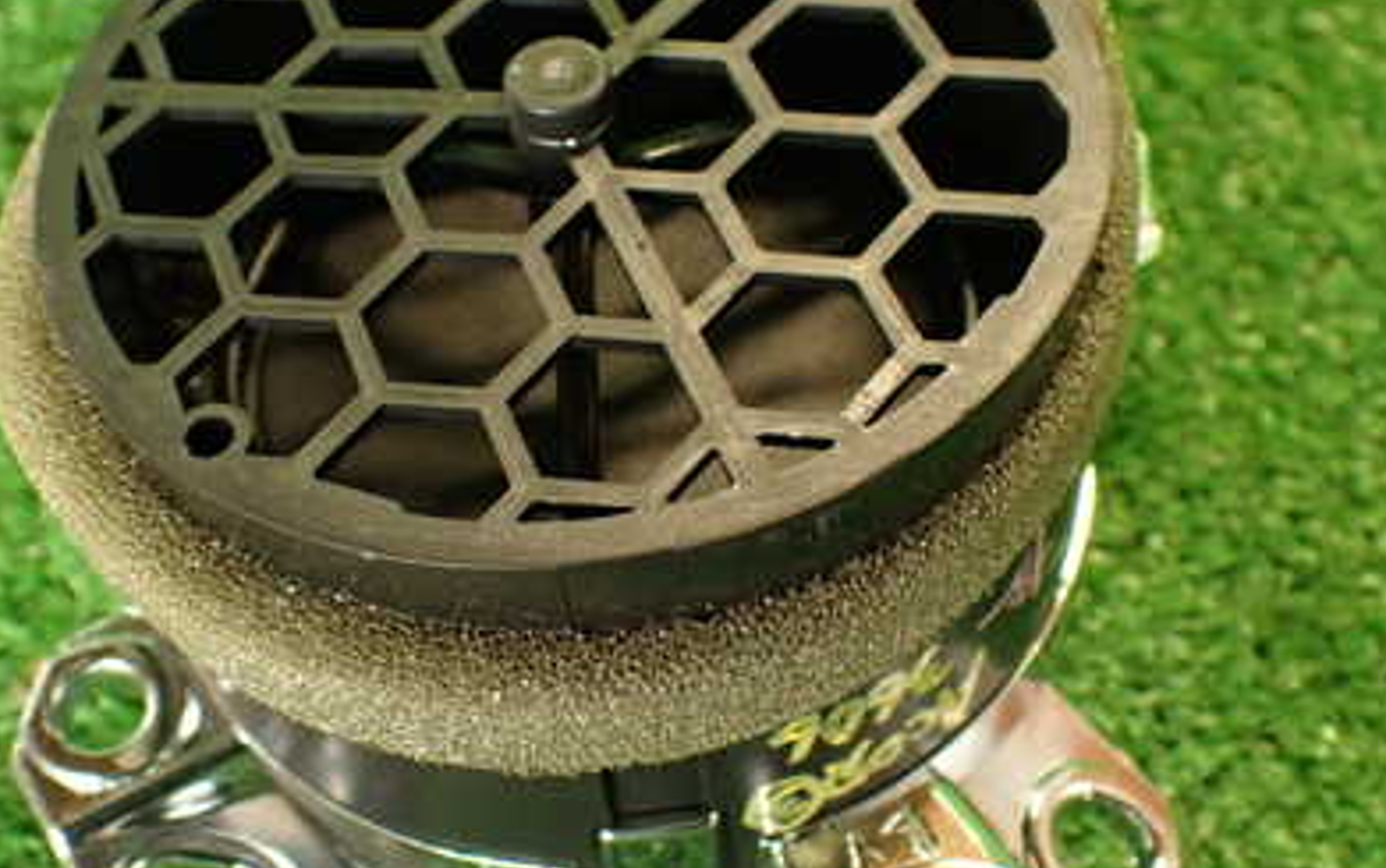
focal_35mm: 52
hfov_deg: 38.8
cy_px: 464
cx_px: 599
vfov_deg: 24.9
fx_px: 1966
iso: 400
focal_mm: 5.79
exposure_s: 1/30
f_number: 2.4
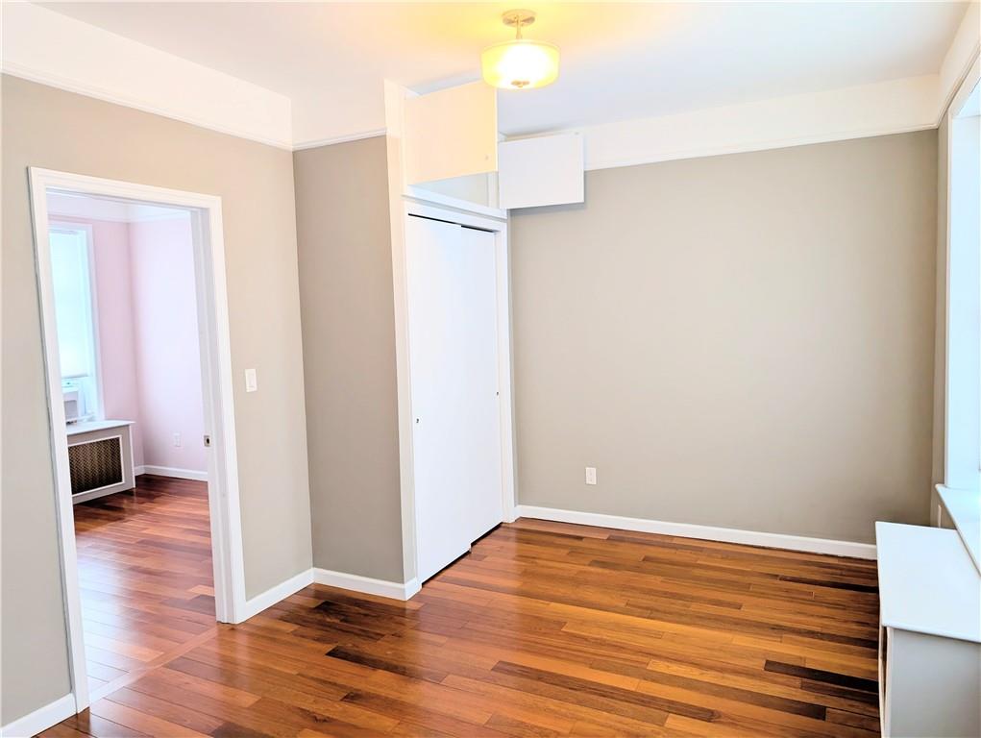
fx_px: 681
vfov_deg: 56.9
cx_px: 490
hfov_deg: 71.5
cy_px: 369
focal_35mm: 24
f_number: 1.68
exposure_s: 1/30
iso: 22
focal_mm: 6.9
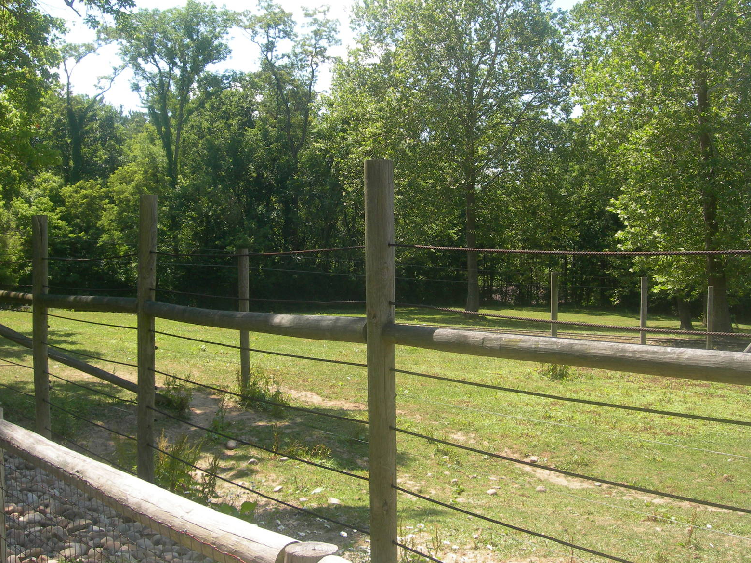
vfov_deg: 36.8
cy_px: 276
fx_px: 846
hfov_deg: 47.9
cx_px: 367
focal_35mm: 39
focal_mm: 7.8
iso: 50
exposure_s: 1/164
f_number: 4.8
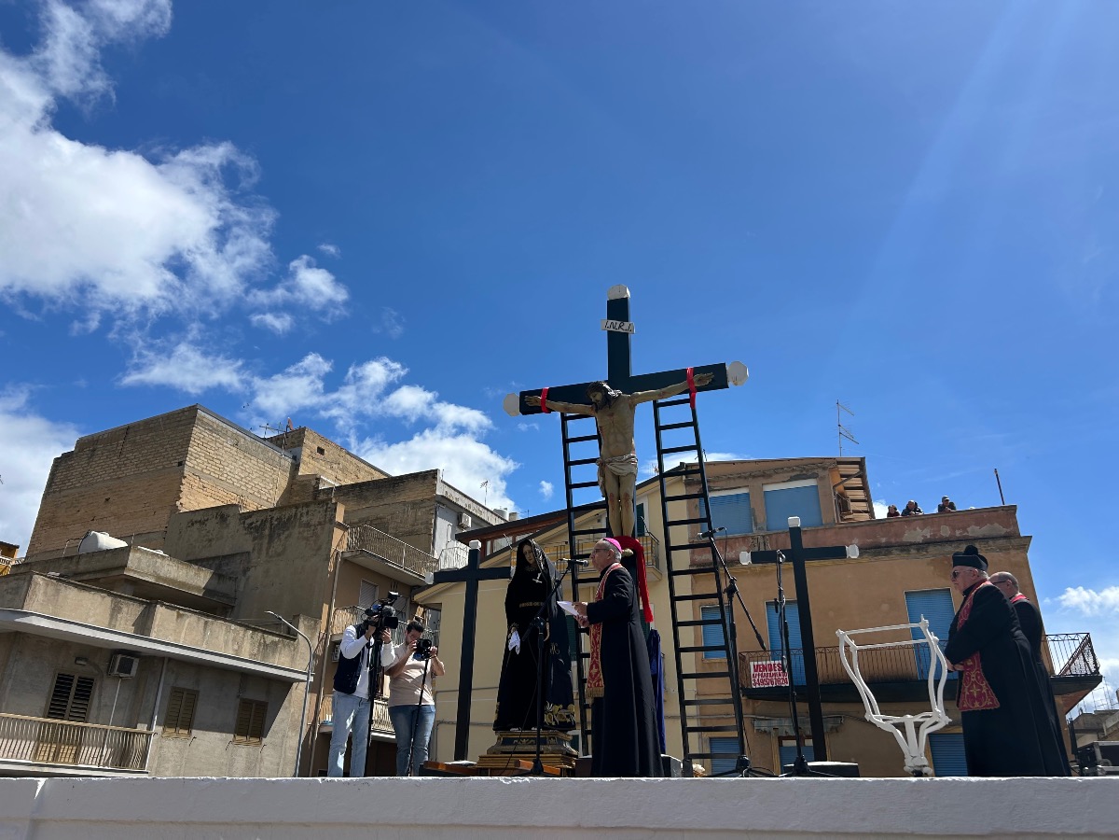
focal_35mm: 26
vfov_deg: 53.1
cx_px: 560
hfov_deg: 67.3
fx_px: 840
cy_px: 420
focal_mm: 5.7
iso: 50
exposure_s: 1/5882
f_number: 1.5
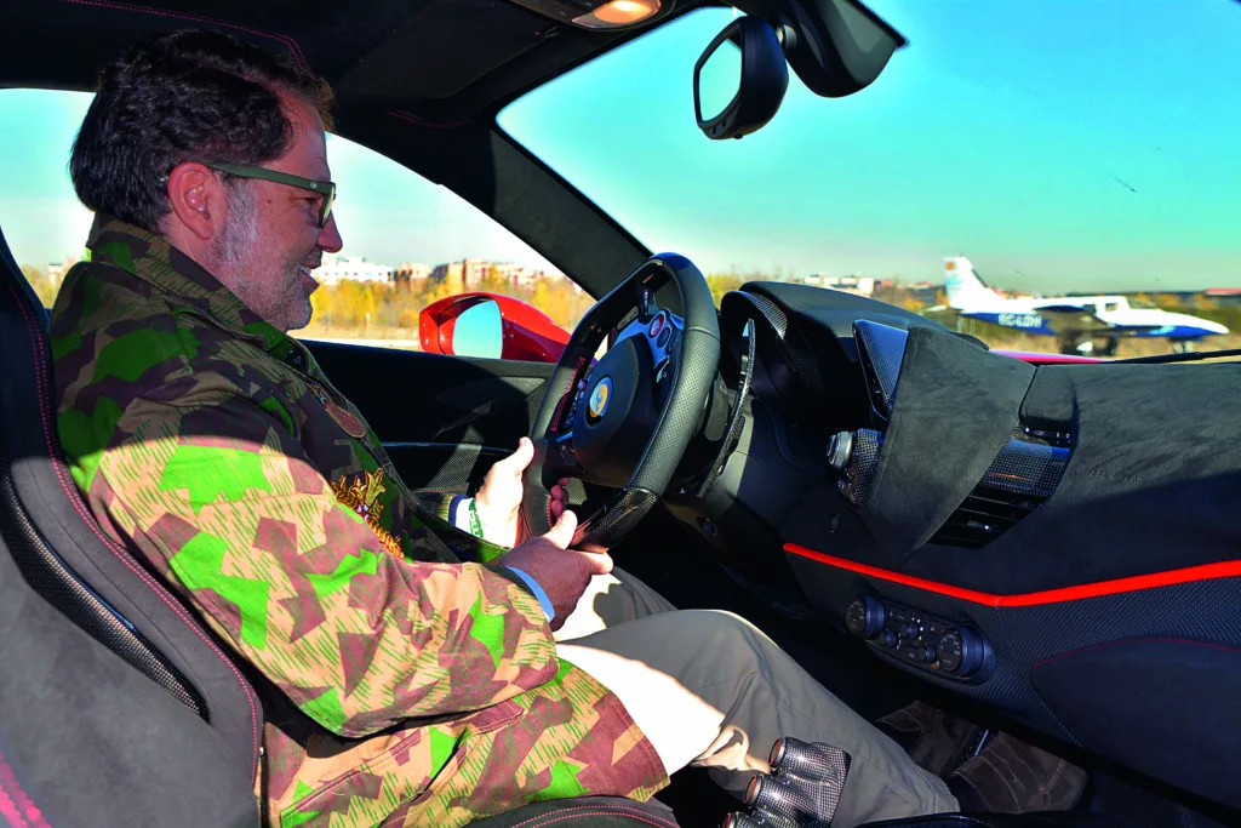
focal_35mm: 39
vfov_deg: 34.2
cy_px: 414
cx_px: 620
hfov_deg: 49.5
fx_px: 1345
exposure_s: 1/200
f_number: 5
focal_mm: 26
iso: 100
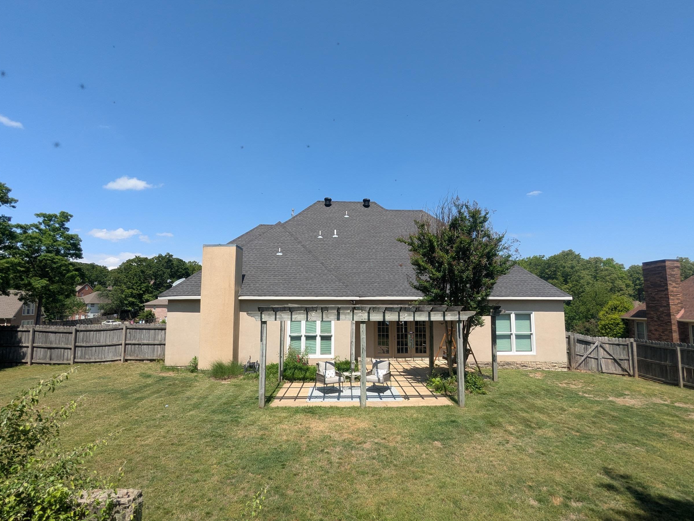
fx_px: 341
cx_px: 356
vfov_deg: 74.7
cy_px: 272
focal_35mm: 17
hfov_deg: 91.0
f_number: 2.2
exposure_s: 1/1348
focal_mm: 2.35
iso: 46
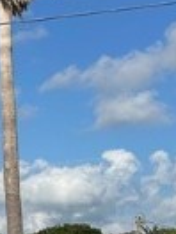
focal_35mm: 140
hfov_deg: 9.8
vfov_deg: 14.0
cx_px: -192
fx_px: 949
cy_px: 174
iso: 80
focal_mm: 6.86
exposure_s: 1/7576
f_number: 1.78
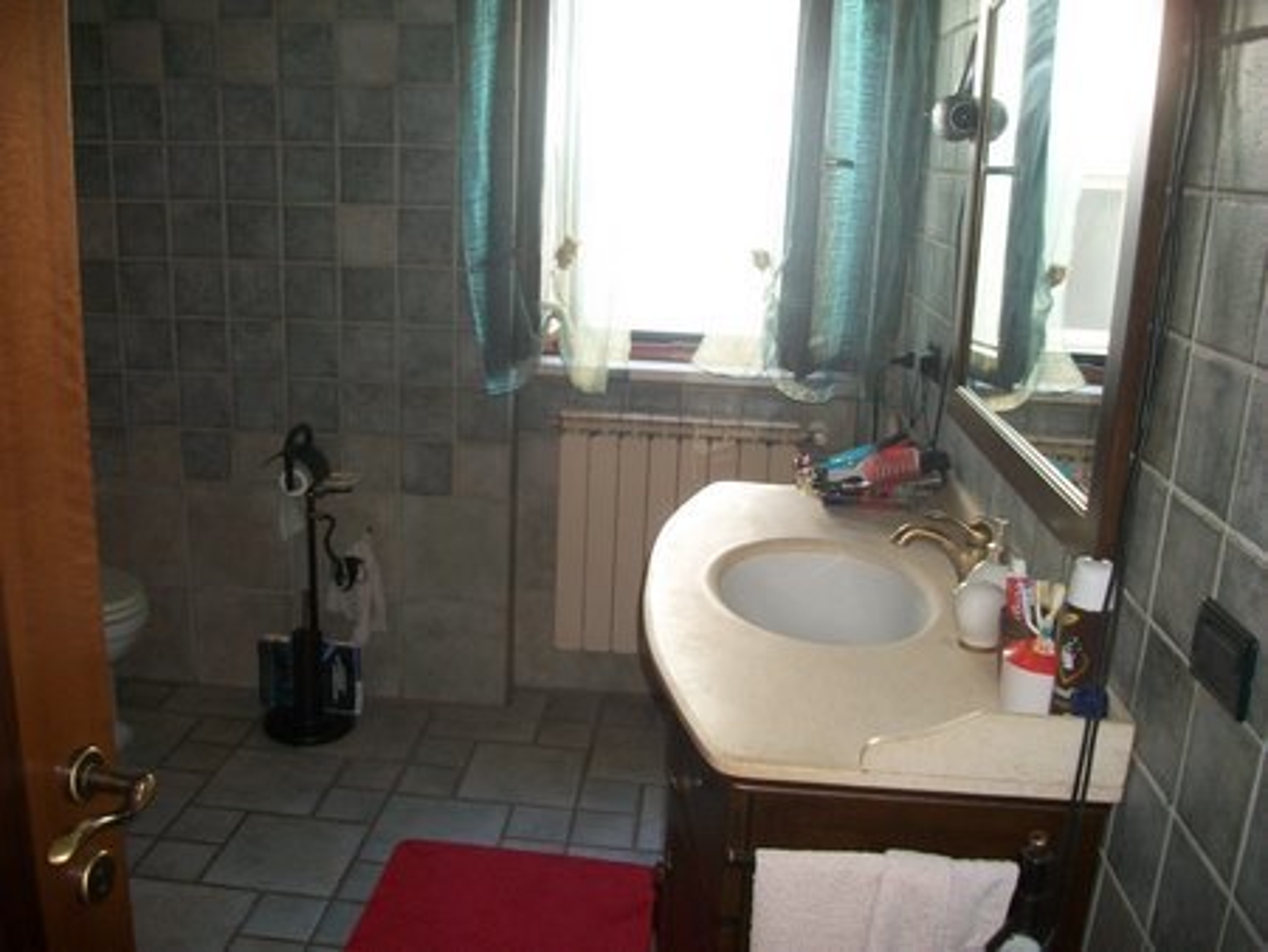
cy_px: 476
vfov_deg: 44.2
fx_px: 1173
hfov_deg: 56.8
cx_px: 634
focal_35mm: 32
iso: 160
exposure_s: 1/30
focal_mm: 5.7
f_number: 2.9
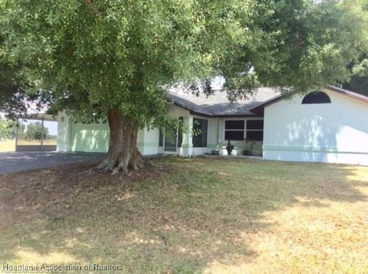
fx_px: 340
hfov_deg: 56.9
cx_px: 184
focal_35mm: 32
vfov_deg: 44.0
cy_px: 137
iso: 32
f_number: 2.4
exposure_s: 1/461
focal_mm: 3.3
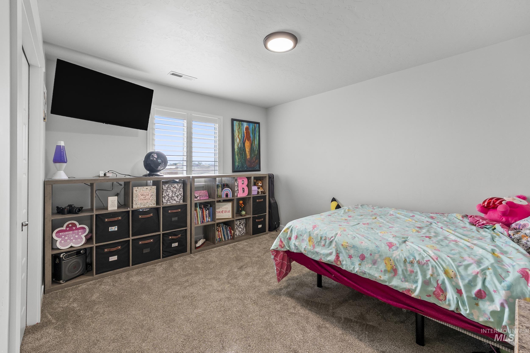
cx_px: 265
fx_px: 221
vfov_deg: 77.3
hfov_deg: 100.4
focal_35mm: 15
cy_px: 176
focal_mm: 10
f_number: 7.1
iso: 400
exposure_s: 1/5
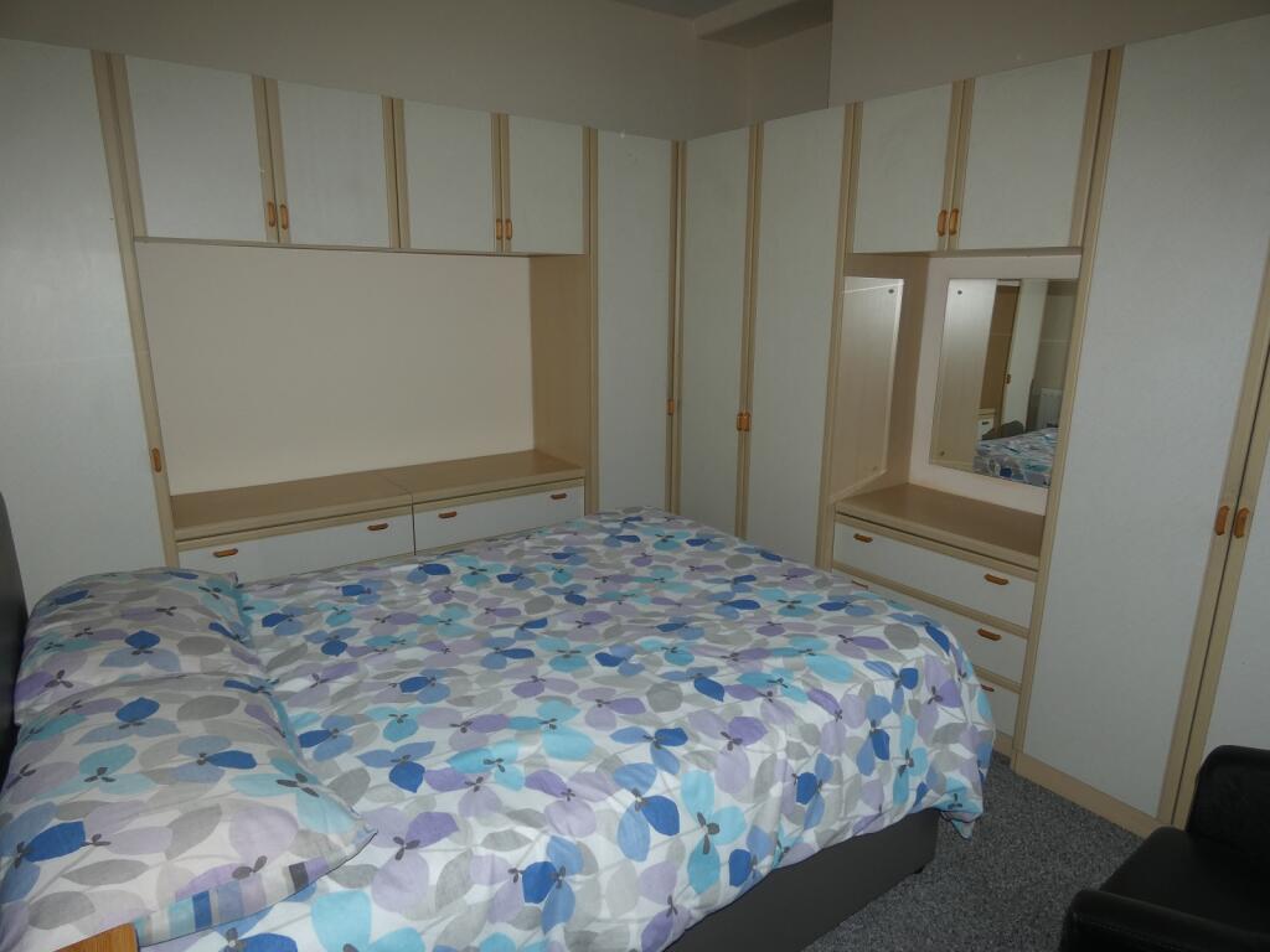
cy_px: 476
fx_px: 734
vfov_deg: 66.0
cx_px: 635
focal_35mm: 20
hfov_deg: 81.7
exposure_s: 1/125
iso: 80
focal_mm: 3.6
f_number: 2.8
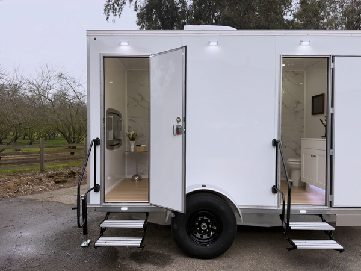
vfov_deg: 56.8
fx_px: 250
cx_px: 180
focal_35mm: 24
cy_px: 136
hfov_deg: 71.6
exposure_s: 1/294
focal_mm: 6.76
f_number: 1.78
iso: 80
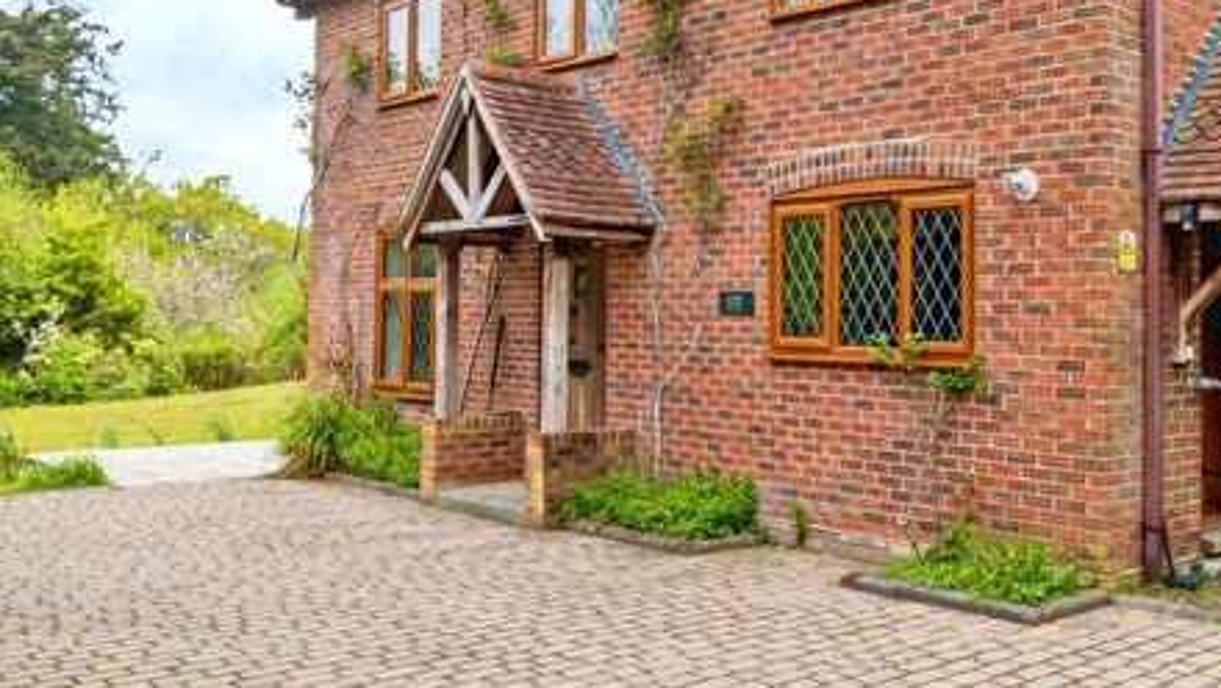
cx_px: 880
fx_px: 810
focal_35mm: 25
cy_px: 171
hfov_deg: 70.2
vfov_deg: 44.5
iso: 320
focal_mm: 10
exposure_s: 1/640
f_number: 7.1
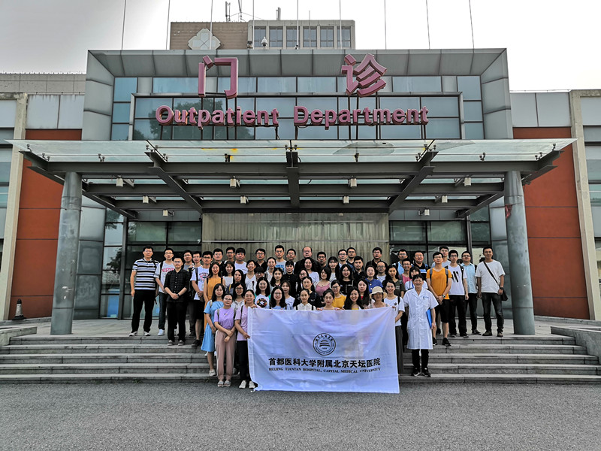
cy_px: 226
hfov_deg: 65.3
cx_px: 300
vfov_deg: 51.4
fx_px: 469
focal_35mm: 27
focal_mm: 3.95
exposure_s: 1/634
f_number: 1.8
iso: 50
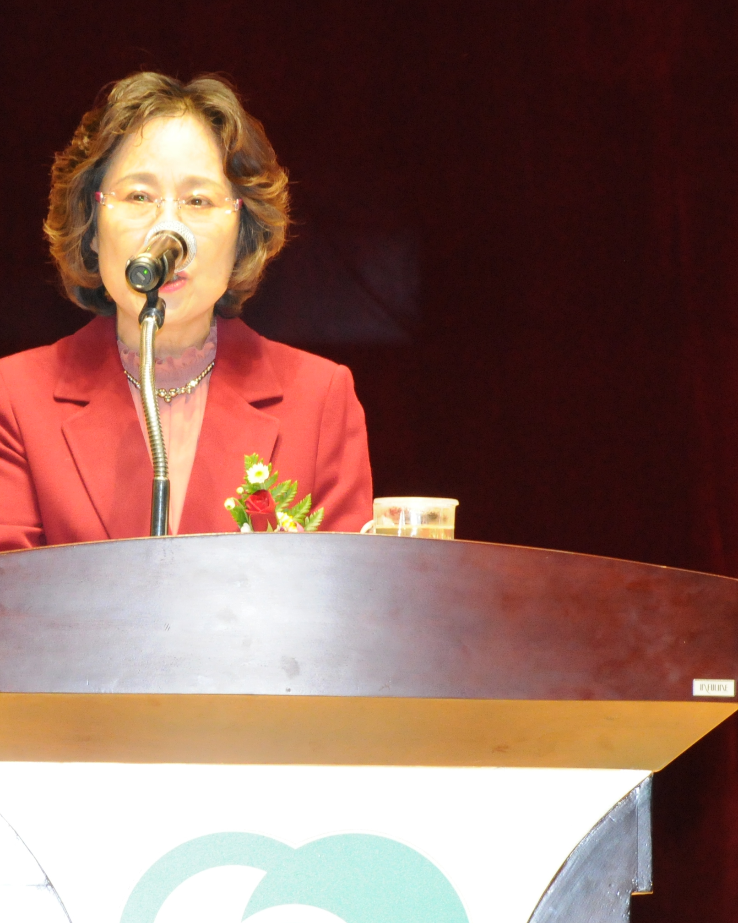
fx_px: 9965
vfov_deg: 5.3
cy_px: 495
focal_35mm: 365
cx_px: 158
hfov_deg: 4.2
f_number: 8
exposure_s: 1/60
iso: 1600
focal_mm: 122
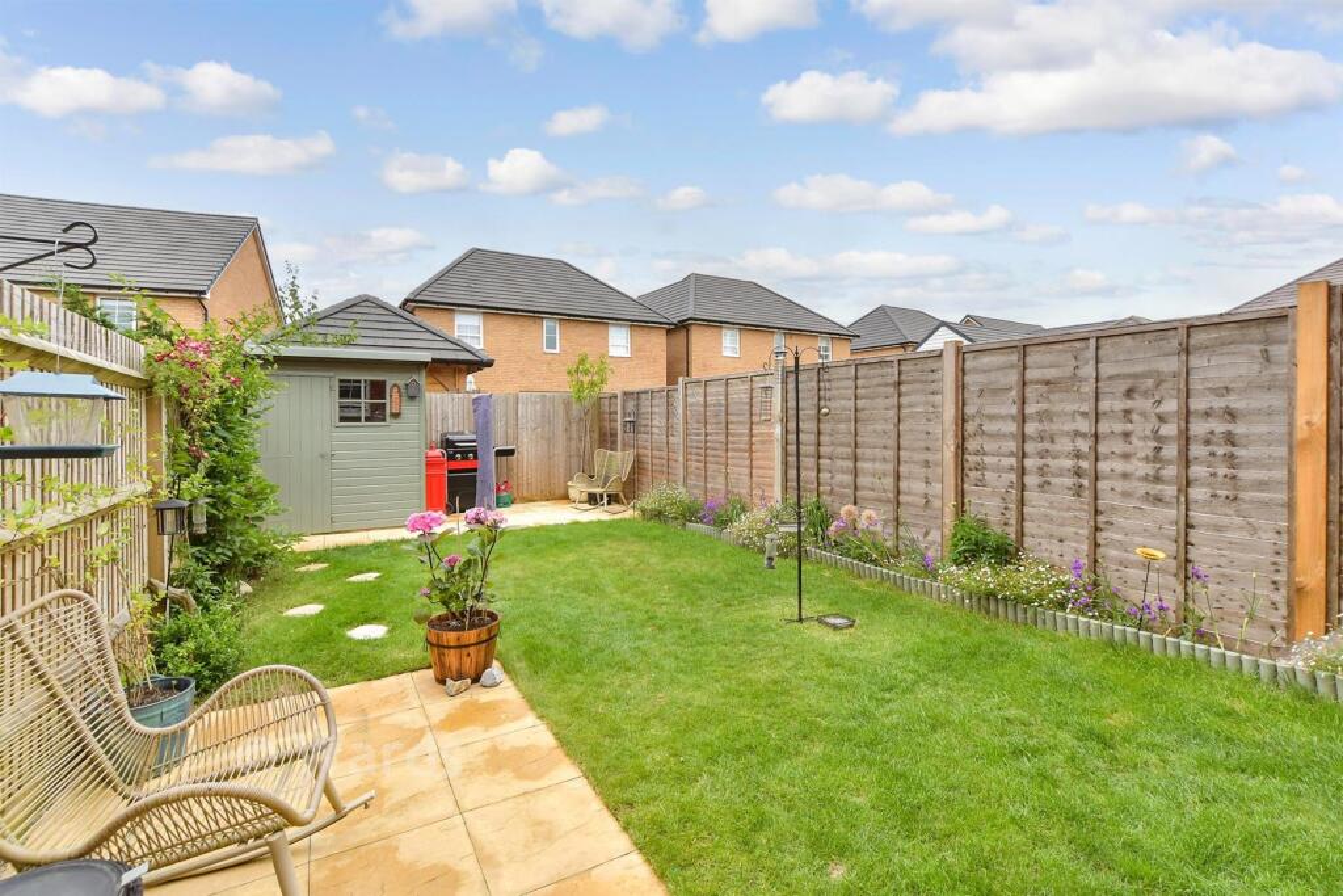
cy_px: 448
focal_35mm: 15
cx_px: 672
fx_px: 560
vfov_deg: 77.3
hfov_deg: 100.4
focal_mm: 10
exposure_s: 1/80
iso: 160
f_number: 8
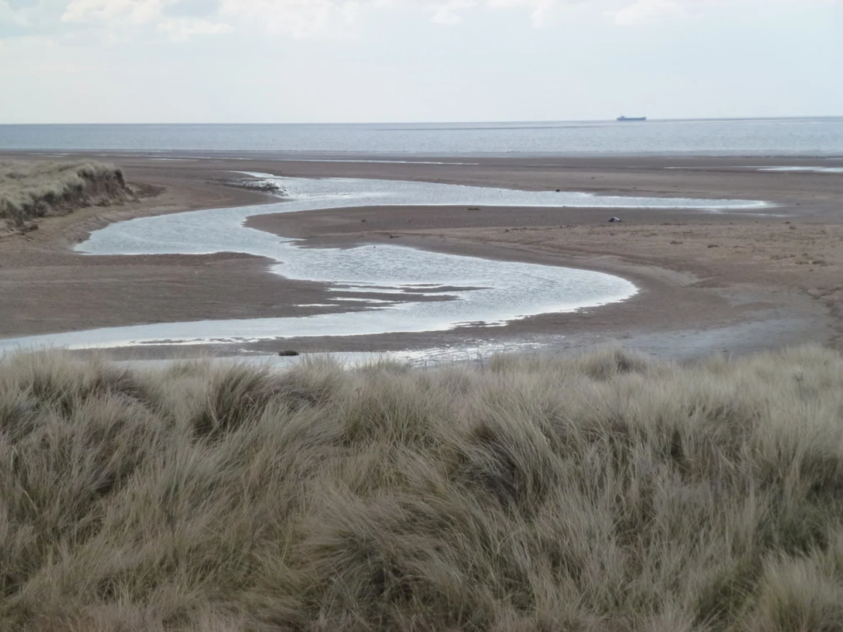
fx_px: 3775
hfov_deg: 12.7
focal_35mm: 155
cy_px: 316
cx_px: 422
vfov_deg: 9.6
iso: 160
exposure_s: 1/400
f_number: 5.3
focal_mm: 27.7
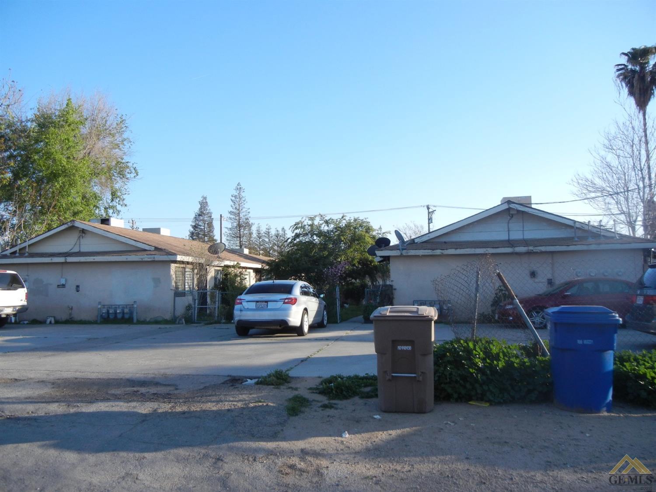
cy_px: 246
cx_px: 328
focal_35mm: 30
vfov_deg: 46.8
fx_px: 568
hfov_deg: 60.0
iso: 160
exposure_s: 1/575
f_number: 3.5
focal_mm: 5.4
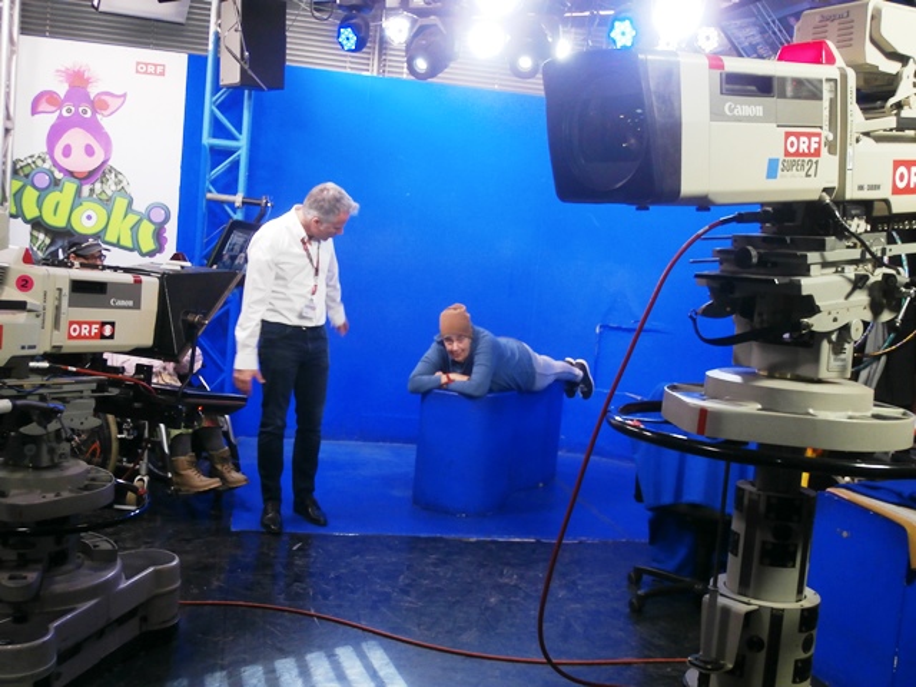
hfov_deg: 49.0
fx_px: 1006
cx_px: 458
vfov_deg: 37.7
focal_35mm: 38
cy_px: 344
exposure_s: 1/30
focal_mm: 6.67
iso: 200
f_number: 3.9
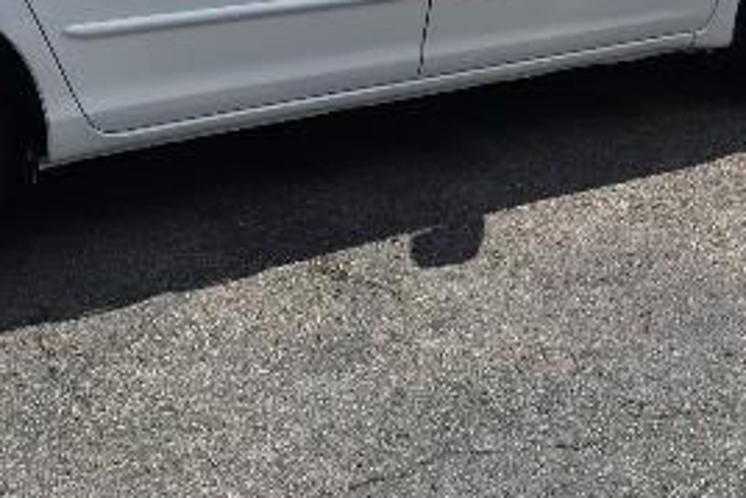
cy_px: -128
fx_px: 1493
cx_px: 173
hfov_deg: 27.6
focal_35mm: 72
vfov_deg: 17.9
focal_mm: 4.15
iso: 25
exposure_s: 1/2404
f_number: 2.2
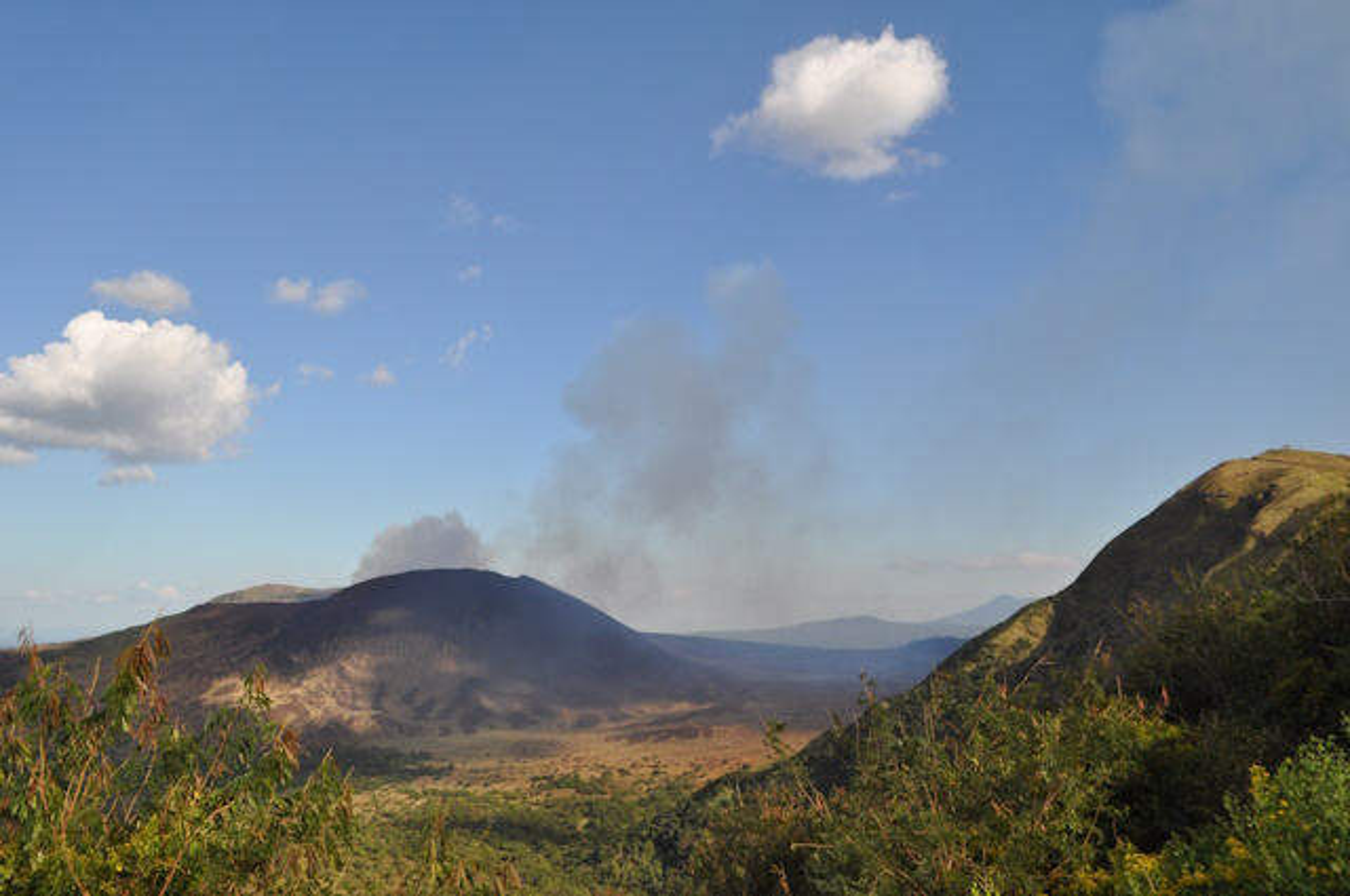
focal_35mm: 33
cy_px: 448
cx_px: 675
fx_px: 1236
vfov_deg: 39.9
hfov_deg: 57.3
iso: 200
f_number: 10
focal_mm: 22
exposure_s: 1/400
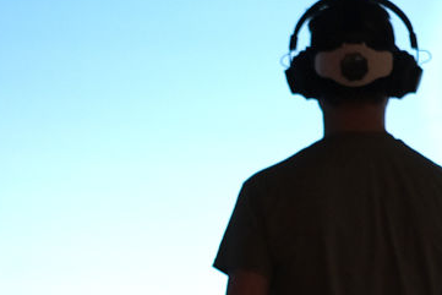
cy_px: 481
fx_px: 2284
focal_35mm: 186
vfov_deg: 7.2
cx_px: 228
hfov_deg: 11.1
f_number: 2
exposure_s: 1/60
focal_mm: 23
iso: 800
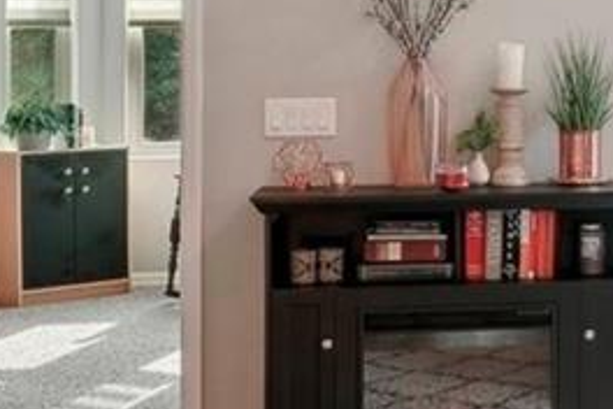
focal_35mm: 97
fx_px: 1652
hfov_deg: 19.6
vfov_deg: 14.0
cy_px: 86
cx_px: 766
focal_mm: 16
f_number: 8
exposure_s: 1/25
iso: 400
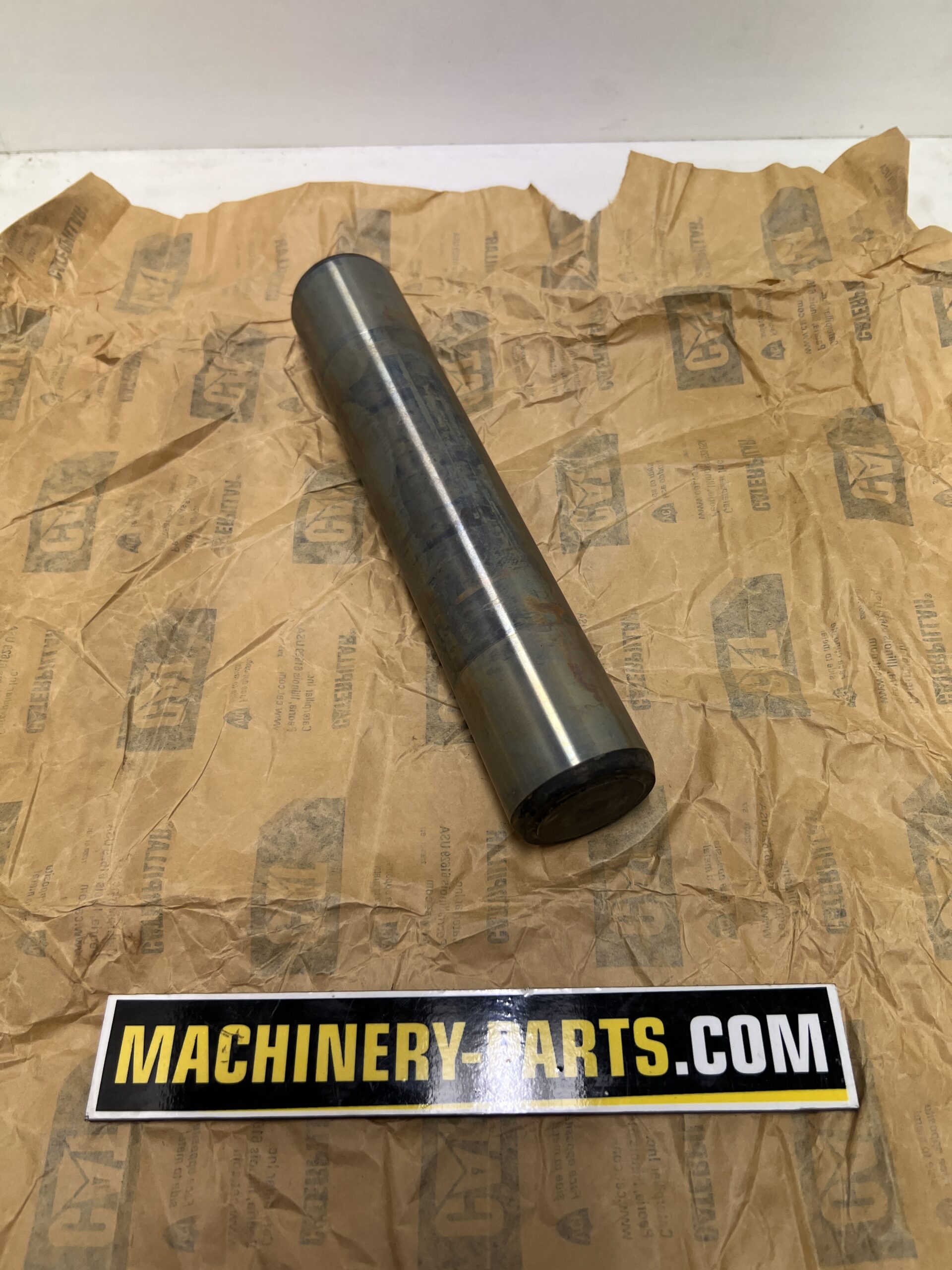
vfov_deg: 67.3
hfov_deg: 53.1
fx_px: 953
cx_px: 476
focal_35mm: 26
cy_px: 635
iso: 100
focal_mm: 5.7
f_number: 1.5
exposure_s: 1/100
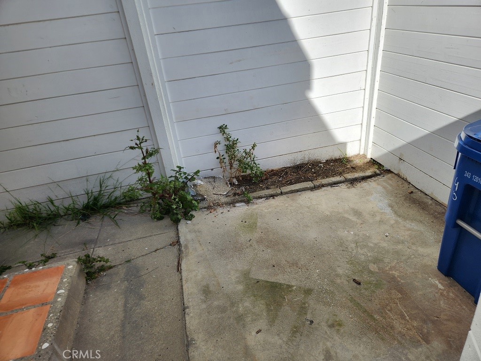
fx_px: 320
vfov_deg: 58.9
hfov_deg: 73.9
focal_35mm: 23
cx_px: 240
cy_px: 180
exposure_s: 1/2060
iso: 20
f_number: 1.8
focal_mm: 5.4
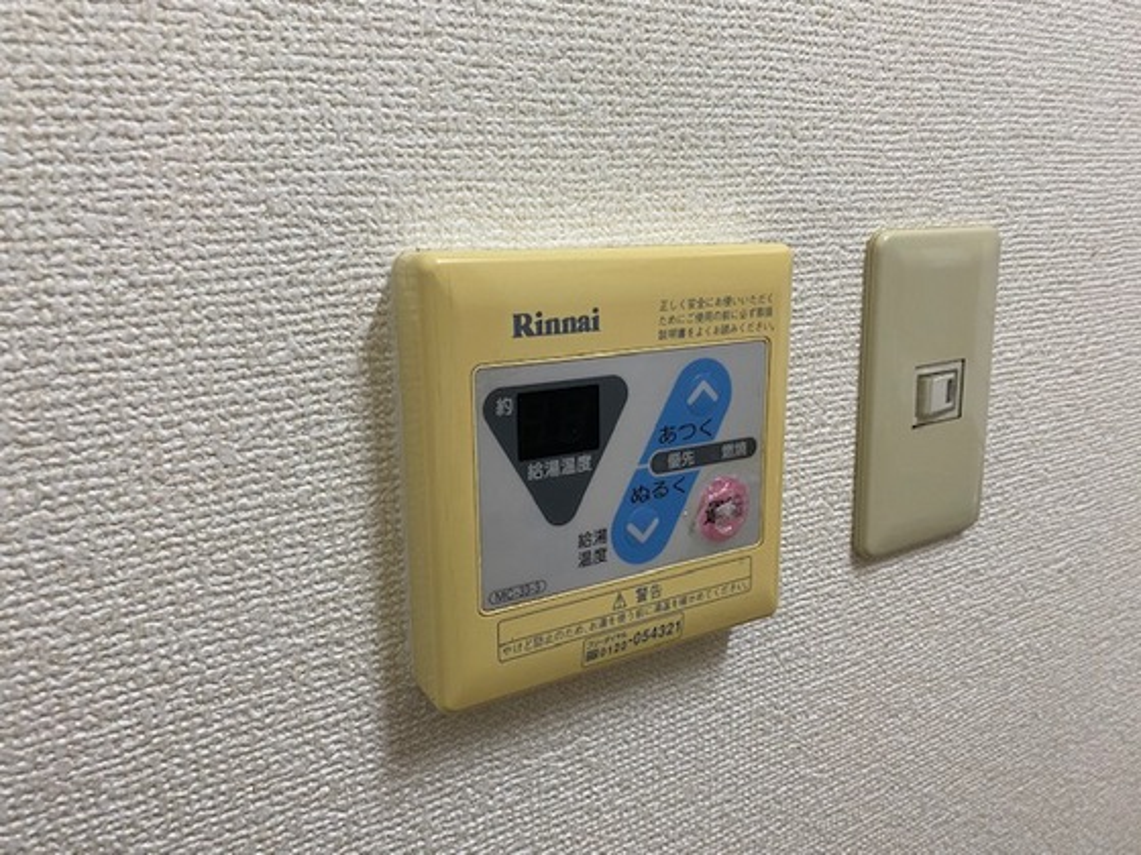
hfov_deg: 67.3
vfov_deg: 53.1
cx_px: 570
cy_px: 428
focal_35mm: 26
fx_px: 857
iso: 125
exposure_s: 1/60
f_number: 1.8
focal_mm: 4.25
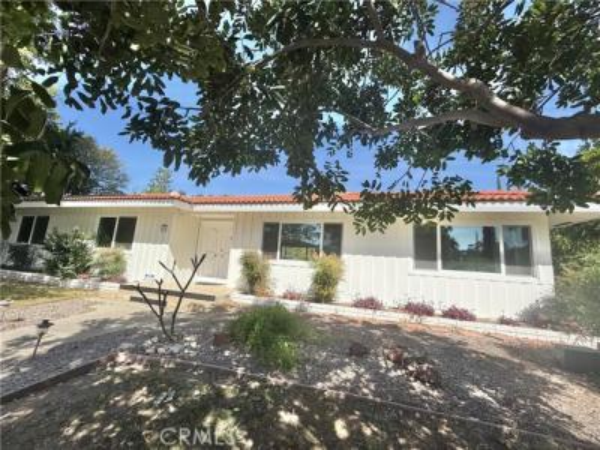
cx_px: 300
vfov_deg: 85.7
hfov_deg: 102.1
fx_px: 243
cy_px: 225
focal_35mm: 14
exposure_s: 1/2611
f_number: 2.2
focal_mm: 2.22
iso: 50
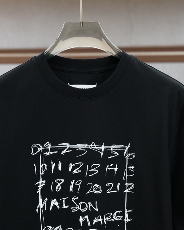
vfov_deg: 15.0
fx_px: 877
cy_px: 116
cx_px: 80
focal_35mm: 129
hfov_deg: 12.0
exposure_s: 1/100
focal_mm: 59
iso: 1600
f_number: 4
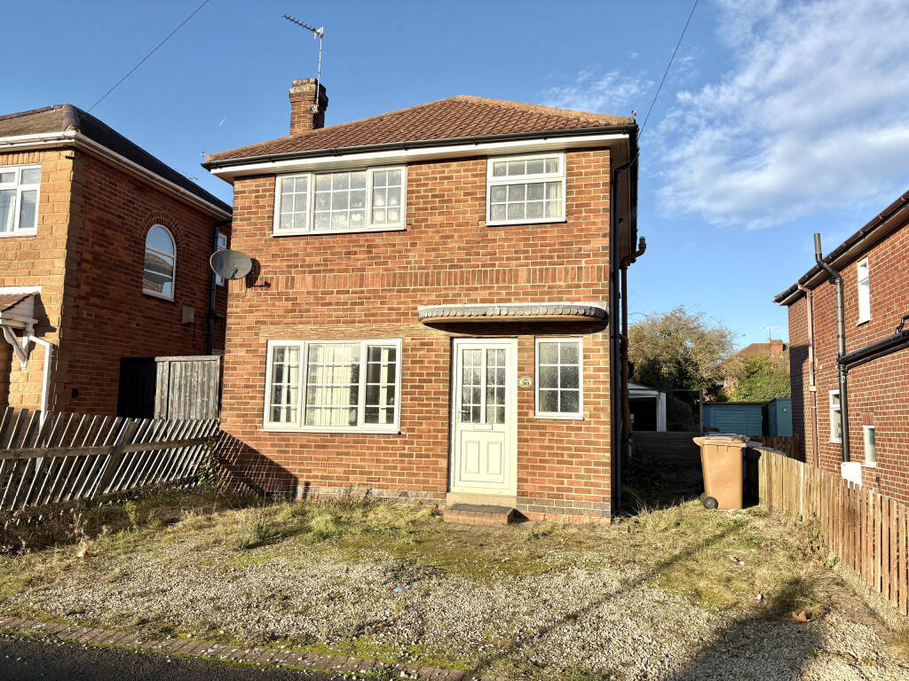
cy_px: 340
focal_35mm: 26
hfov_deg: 67.3
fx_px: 683
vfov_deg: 53.1
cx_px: 454
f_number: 1.6
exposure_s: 1/3125
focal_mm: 5.96
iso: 50
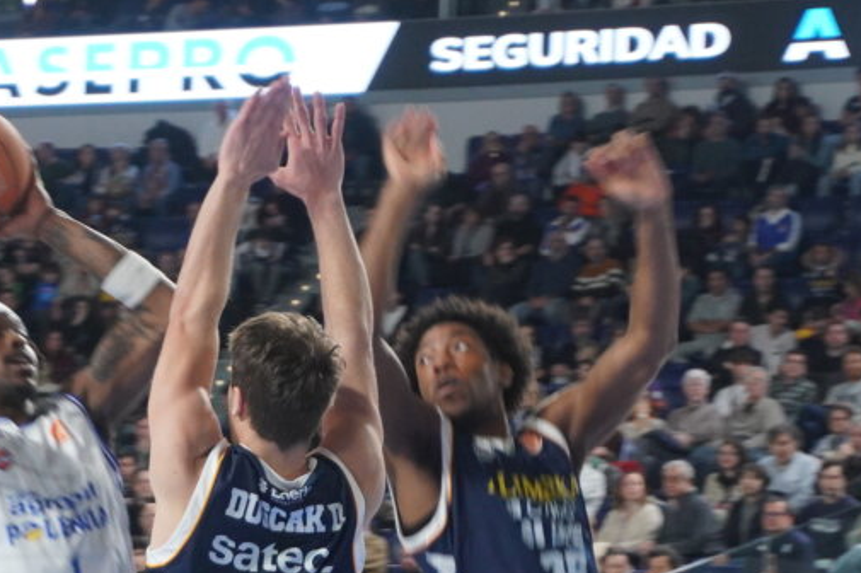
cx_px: 87
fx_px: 4541
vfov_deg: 7.2
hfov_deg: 10.8
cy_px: 422
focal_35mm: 190
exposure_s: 1/160
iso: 1600
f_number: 5.6
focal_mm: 50
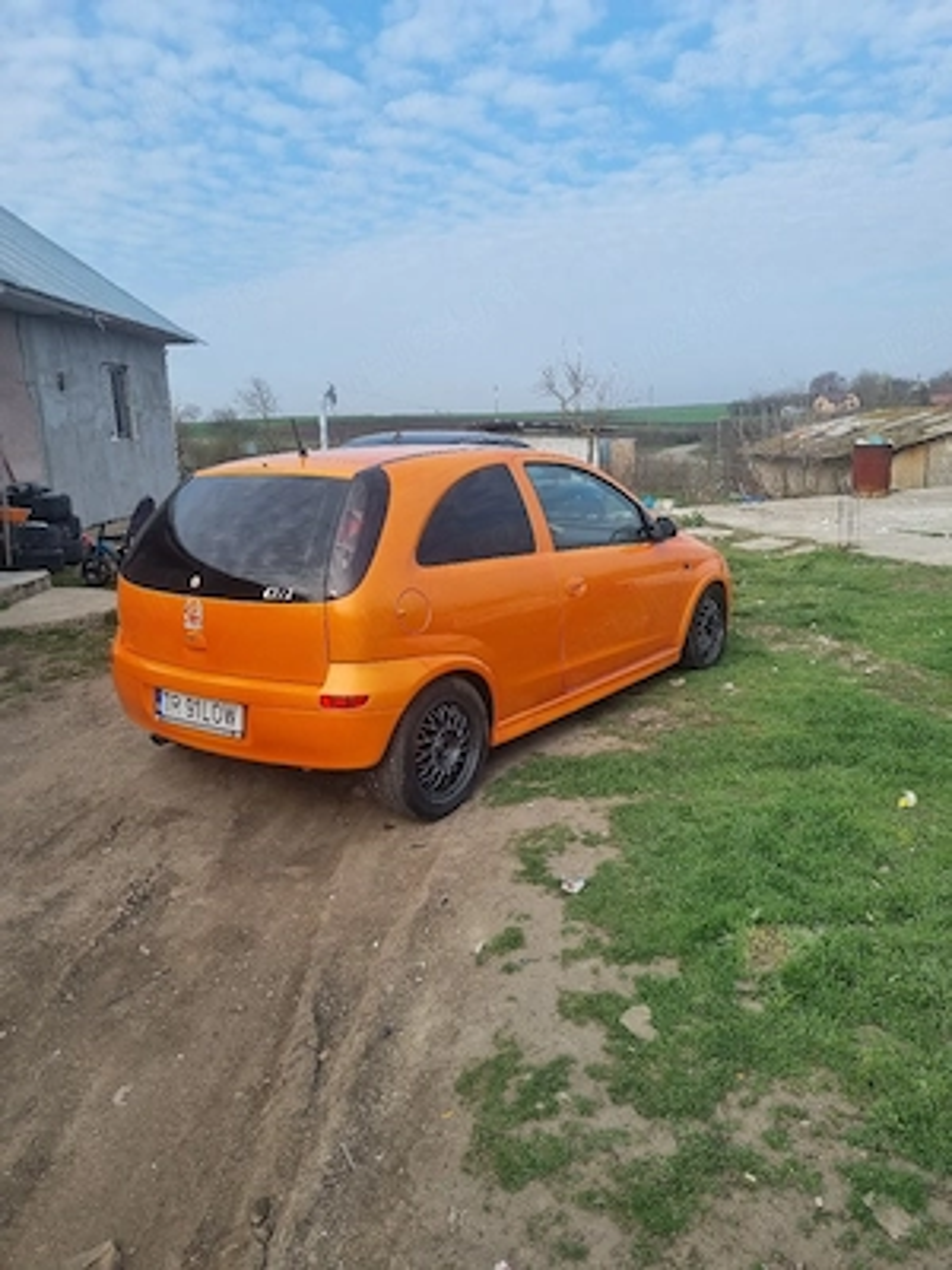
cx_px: 476
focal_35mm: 26
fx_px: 953
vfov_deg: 67.3
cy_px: 635
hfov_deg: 53.1
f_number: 1.8
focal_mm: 5.4
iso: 50
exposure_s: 1/2000
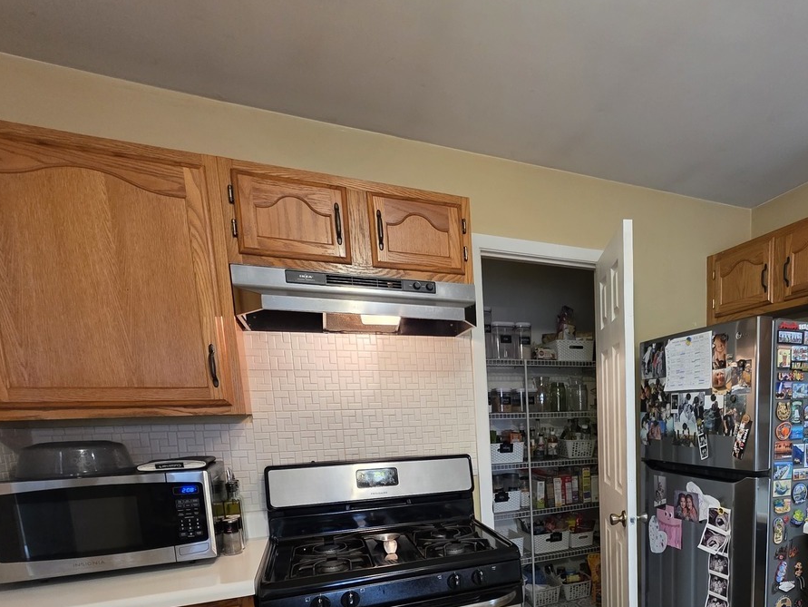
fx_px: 490
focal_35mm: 21
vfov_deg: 58.8
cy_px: 481
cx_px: 590
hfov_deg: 74.2
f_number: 1.9
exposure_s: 1/60
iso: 500
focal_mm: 2.2
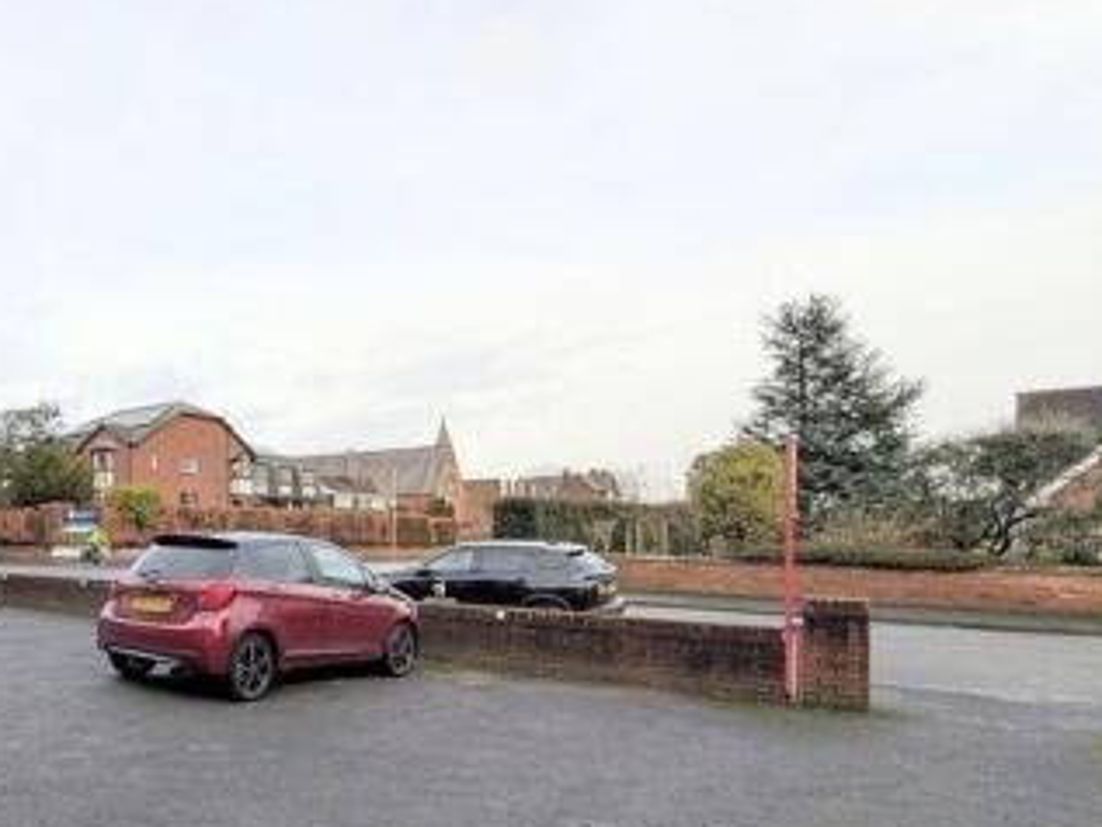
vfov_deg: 60.2
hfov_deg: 66.0
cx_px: 155
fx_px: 701
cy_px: 523
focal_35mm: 22
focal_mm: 2.02
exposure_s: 1/741
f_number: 1.7
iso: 55
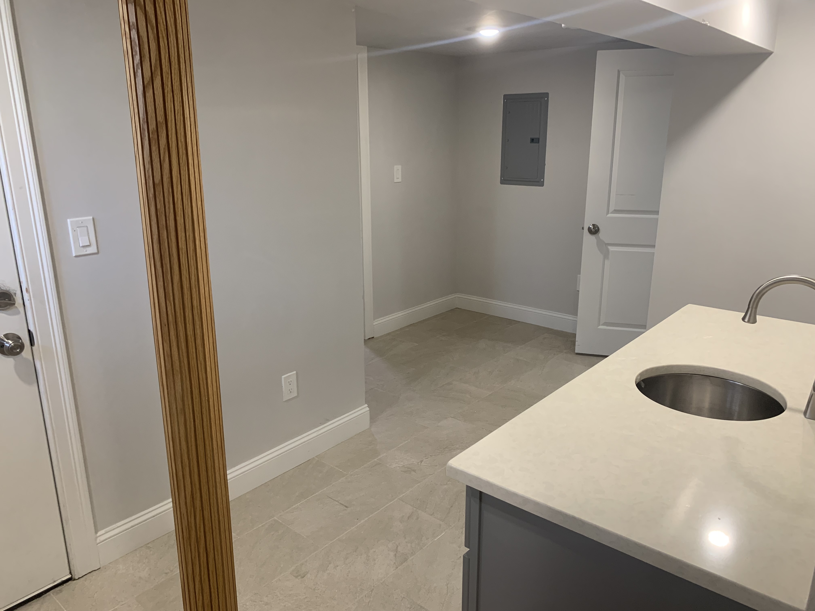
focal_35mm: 26
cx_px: 408
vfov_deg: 53.1
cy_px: 306
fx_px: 612
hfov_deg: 67.3
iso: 100
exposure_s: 1/60
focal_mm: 4.25
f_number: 1.8
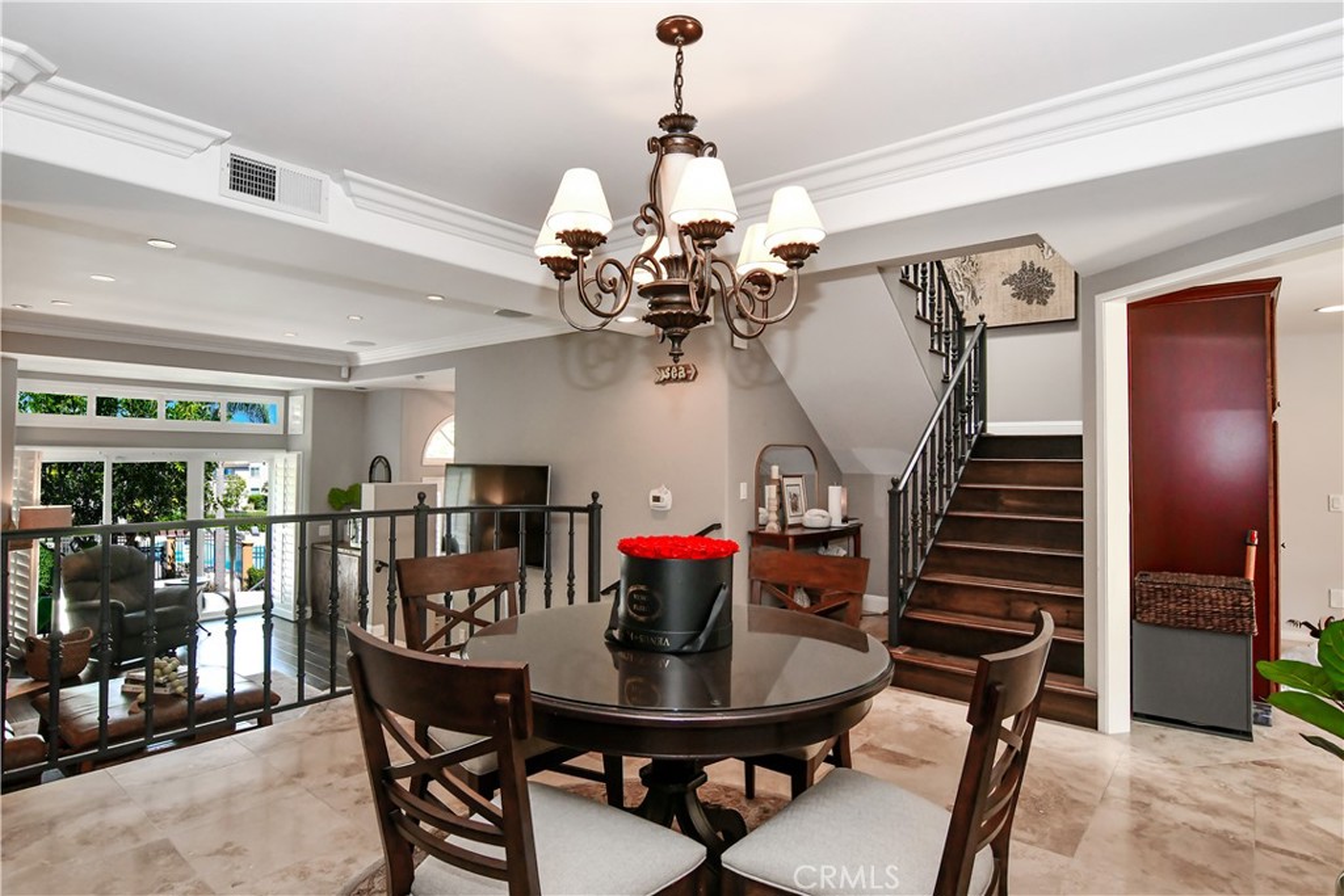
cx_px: 672
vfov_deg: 67.4
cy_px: 448
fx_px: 672
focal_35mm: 18
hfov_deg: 90.0
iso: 1600
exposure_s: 1/60
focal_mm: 12
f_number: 11
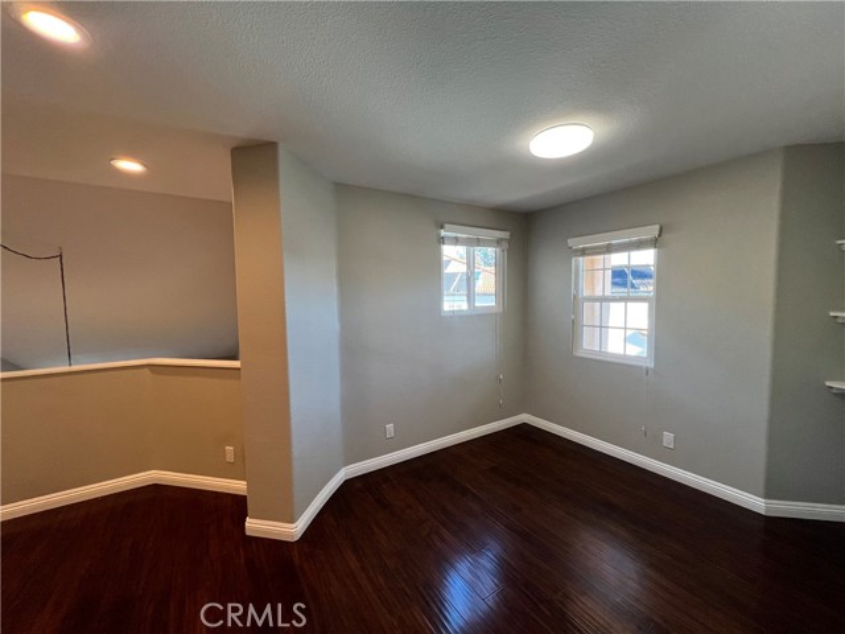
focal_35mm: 13
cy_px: 317
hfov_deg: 106.2
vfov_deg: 89.9
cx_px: 422
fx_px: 317
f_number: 1.8
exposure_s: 1/120
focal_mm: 1.57
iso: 160
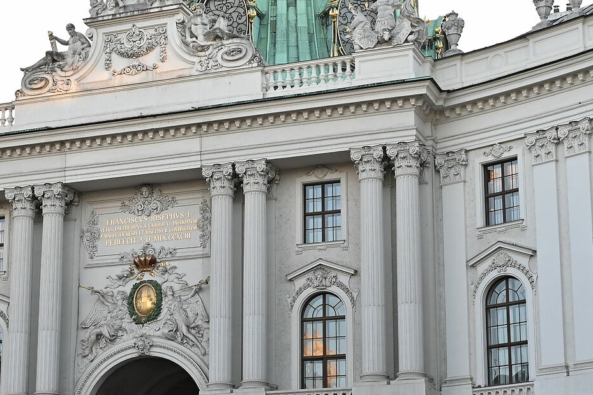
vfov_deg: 14.7
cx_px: 147
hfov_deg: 21.7
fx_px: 1532
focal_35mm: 93
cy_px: 244
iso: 200
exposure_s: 1/125
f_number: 5
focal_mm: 24
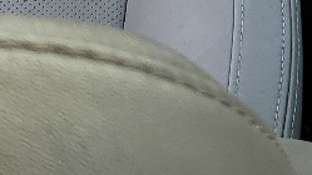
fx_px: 1506
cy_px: -334
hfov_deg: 11.6
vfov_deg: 6.2
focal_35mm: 182
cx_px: 365
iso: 50
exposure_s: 1/455
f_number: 1.5
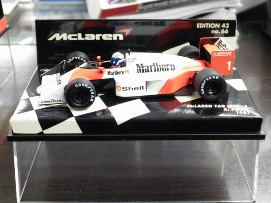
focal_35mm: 59
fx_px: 462
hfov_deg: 32.7
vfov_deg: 24.8
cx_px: 136
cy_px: 102
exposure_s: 1/25
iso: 800
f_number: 4
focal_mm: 10.7
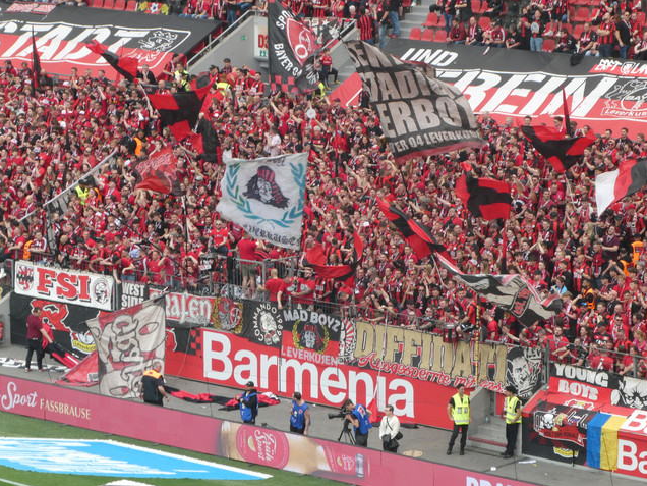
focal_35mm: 173
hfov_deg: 11.4
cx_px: 324
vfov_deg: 8.6
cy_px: 244
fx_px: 3234
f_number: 5.6
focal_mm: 30.9
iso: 200
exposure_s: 1/125
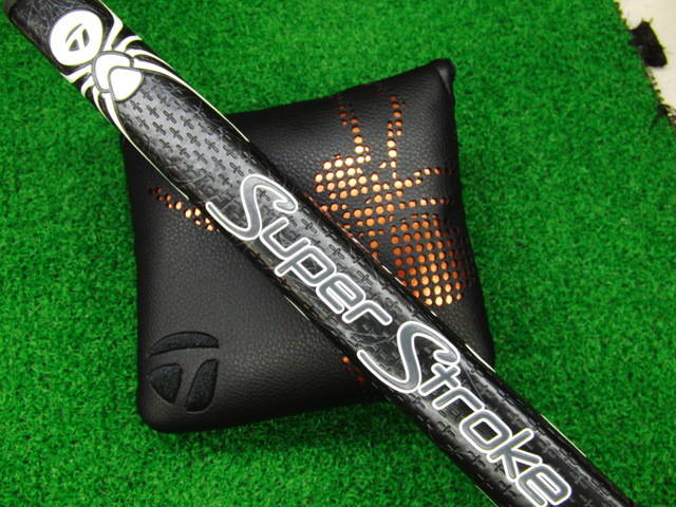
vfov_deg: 38.7
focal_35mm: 37
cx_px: 338
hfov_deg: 50.1
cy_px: 254
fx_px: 723
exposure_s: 1/40
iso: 400
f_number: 3.6
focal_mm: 6.42
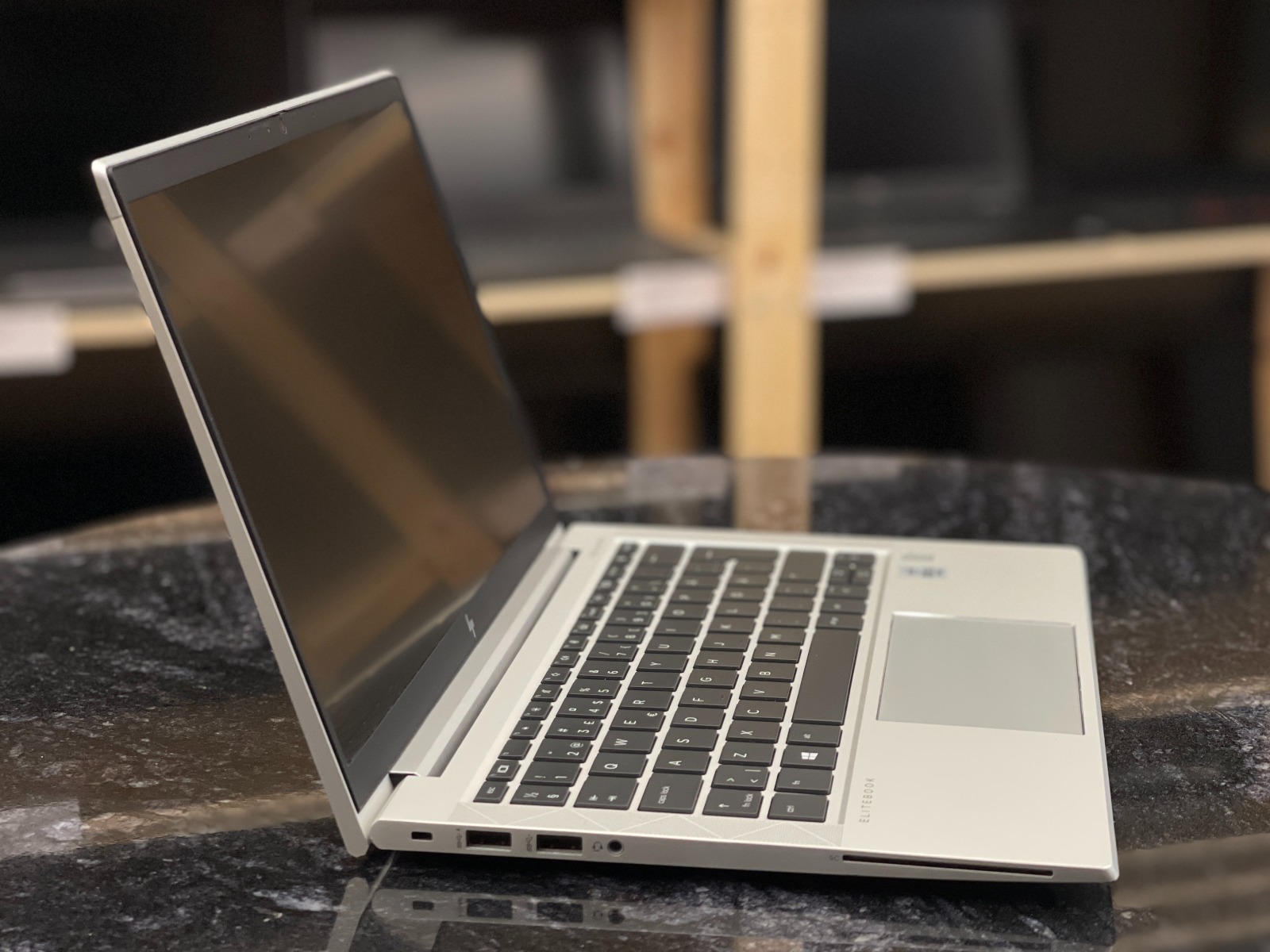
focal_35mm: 64
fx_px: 2348
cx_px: 635
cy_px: 476
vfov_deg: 22.9
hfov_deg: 30.3
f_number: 2.2
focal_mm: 7.5
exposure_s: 1/76
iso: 250
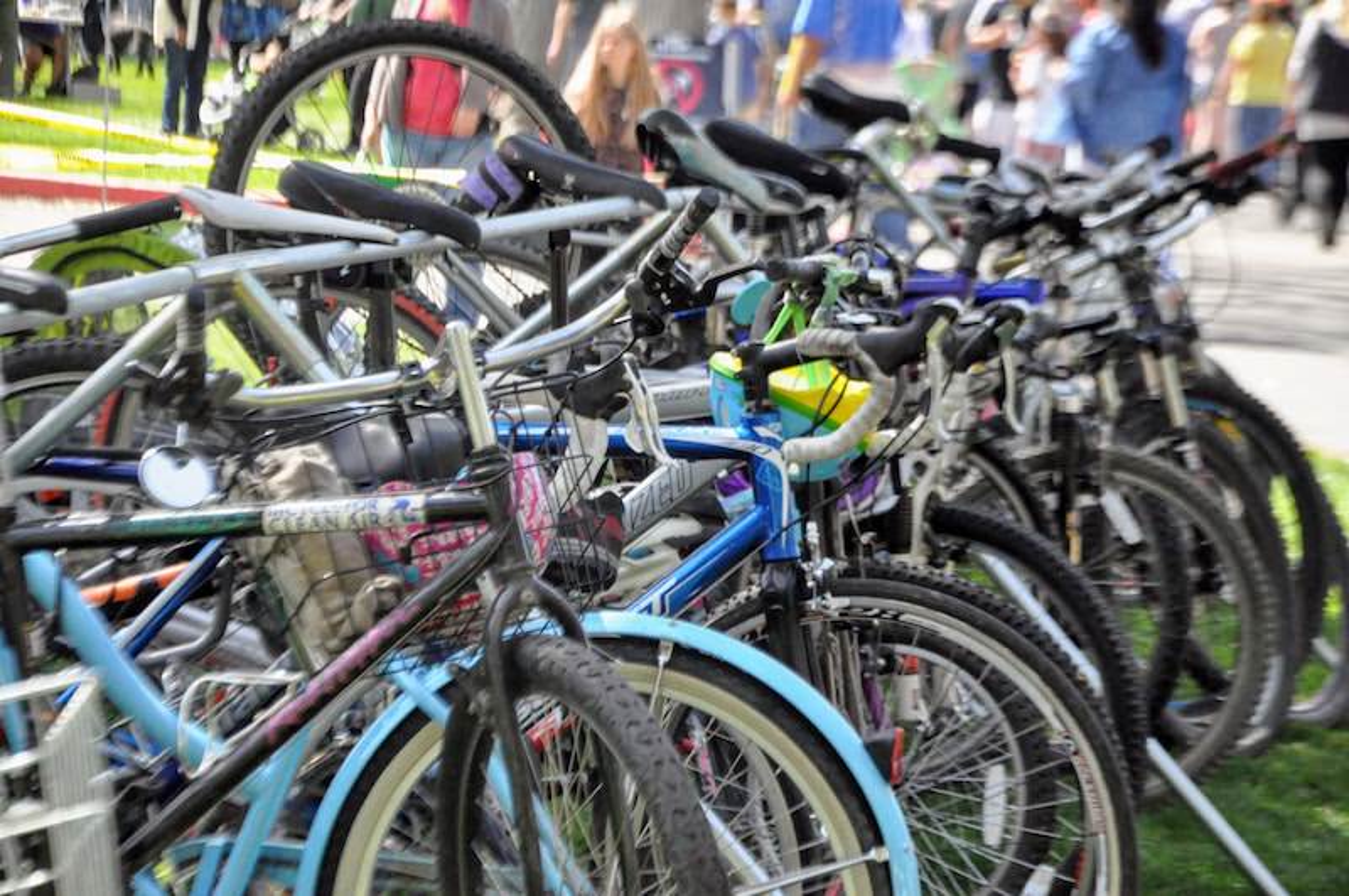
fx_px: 5893
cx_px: 674
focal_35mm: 158
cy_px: 448
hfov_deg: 13.1
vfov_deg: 8.7
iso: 3200
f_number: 6.3
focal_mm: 105
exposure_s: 1/1600
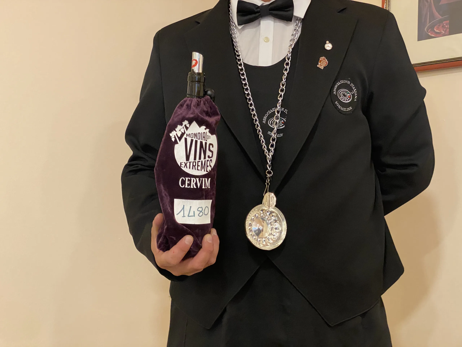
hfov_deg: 36.8
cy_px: 174
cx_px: 231
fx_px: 694
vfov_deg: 28.0
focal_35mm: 52
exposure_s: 1/50
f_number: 2
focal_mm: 6
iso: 200
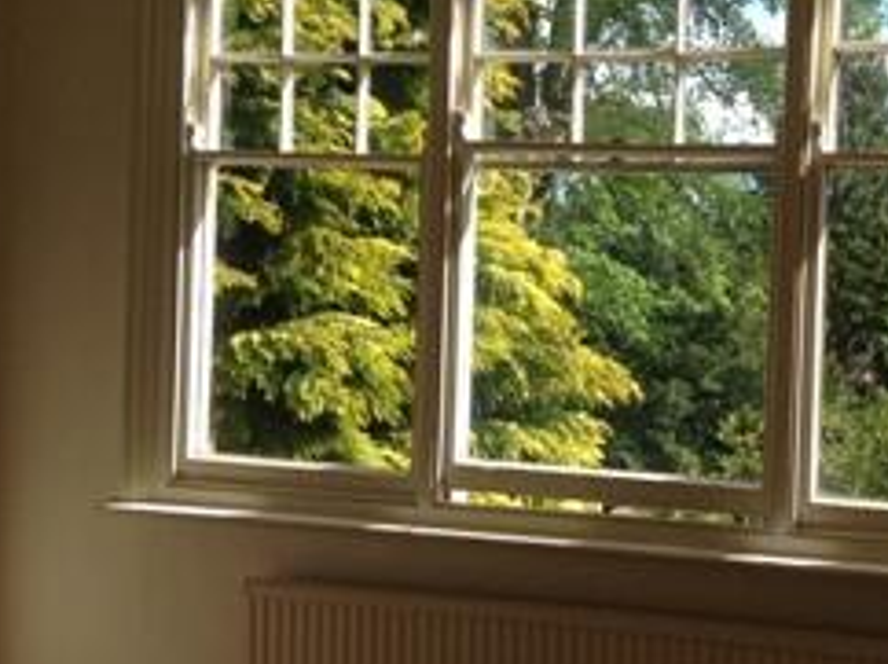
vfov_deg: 24.0
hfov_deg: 31.0
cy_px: 281
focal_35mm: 61
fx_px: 1563
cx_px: 705
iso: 25
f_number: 2.4
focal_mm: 3.3
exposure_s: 1/504
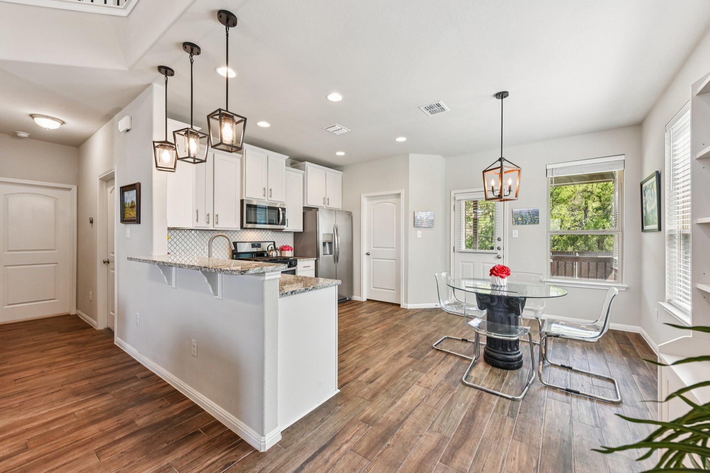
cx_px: 355
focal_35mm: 14
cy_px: 236
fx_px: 276
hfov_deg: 104.3
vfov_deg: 81.2
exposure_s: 1/15
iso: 250
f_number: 8
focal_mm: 14
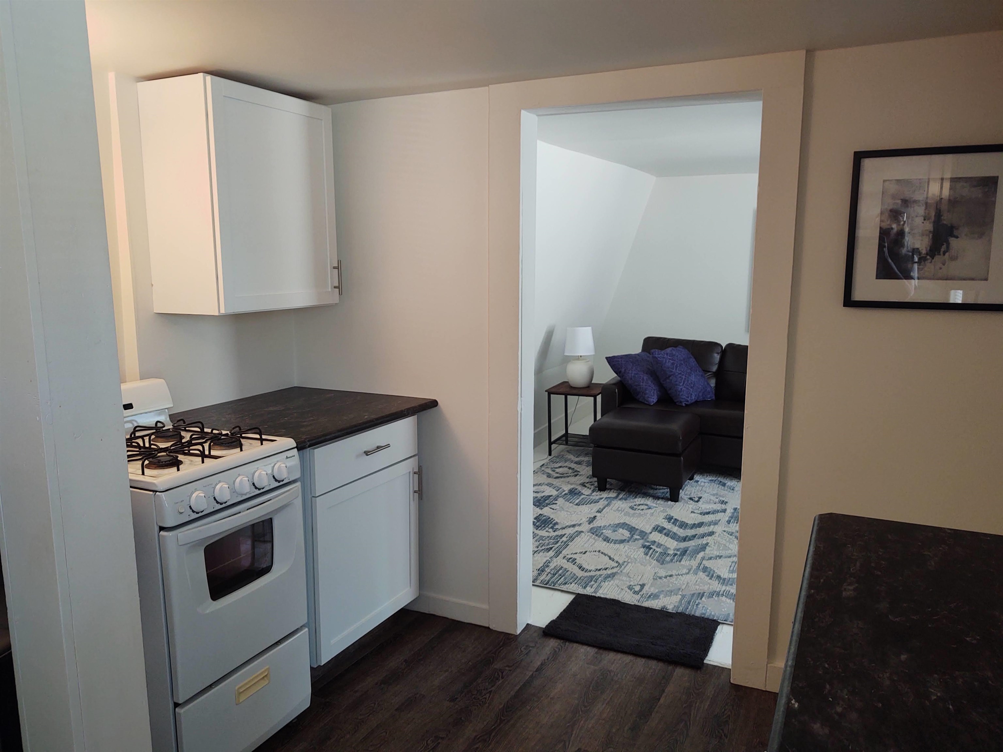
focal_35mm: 27
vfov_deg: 51.4
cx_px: 502
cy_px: 376
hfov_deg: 65.3
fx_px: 782
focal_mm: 4.75
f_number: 1.7
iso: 109
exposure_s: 1/50
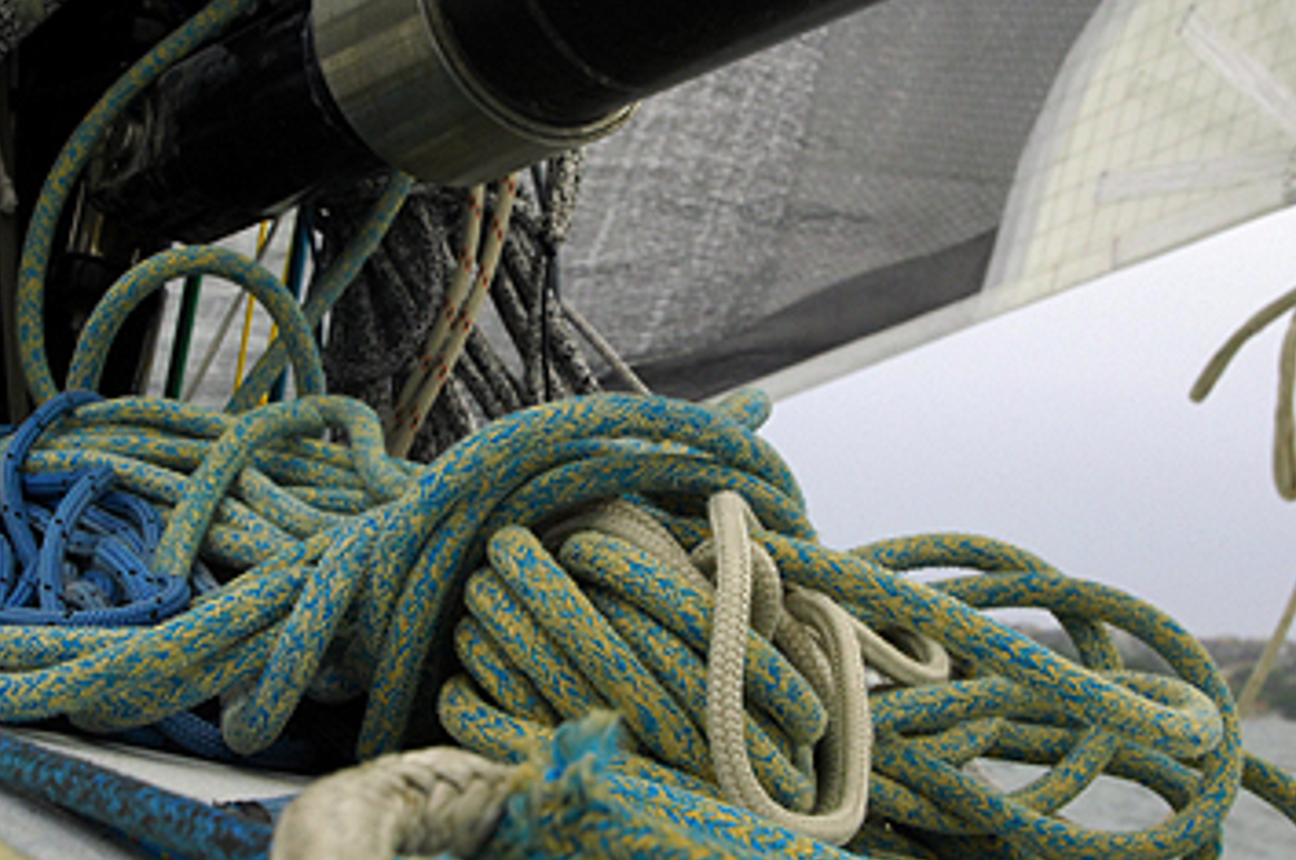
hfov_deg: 25.7
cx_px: 505
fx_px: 2835
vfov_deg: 17.2
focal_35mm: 79
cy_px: 551
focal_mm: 31
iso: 400
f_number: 7.6
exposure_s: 1/500
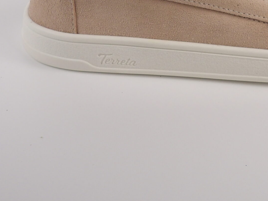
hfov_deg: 33.2
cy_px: 3
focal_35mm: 57
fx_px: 441
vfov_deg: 24.5
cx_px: 200
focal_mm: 4.3
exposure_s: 1/244
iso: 100
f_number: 3.2
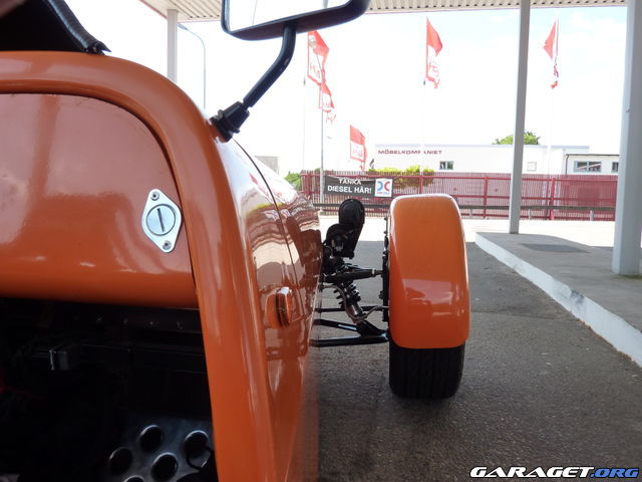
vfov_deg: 54.9
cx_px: 321
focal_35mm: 25
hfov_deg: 69.4
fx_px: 464
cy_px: 241
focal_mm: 4.1
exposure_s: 1/125
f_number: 4
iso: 125
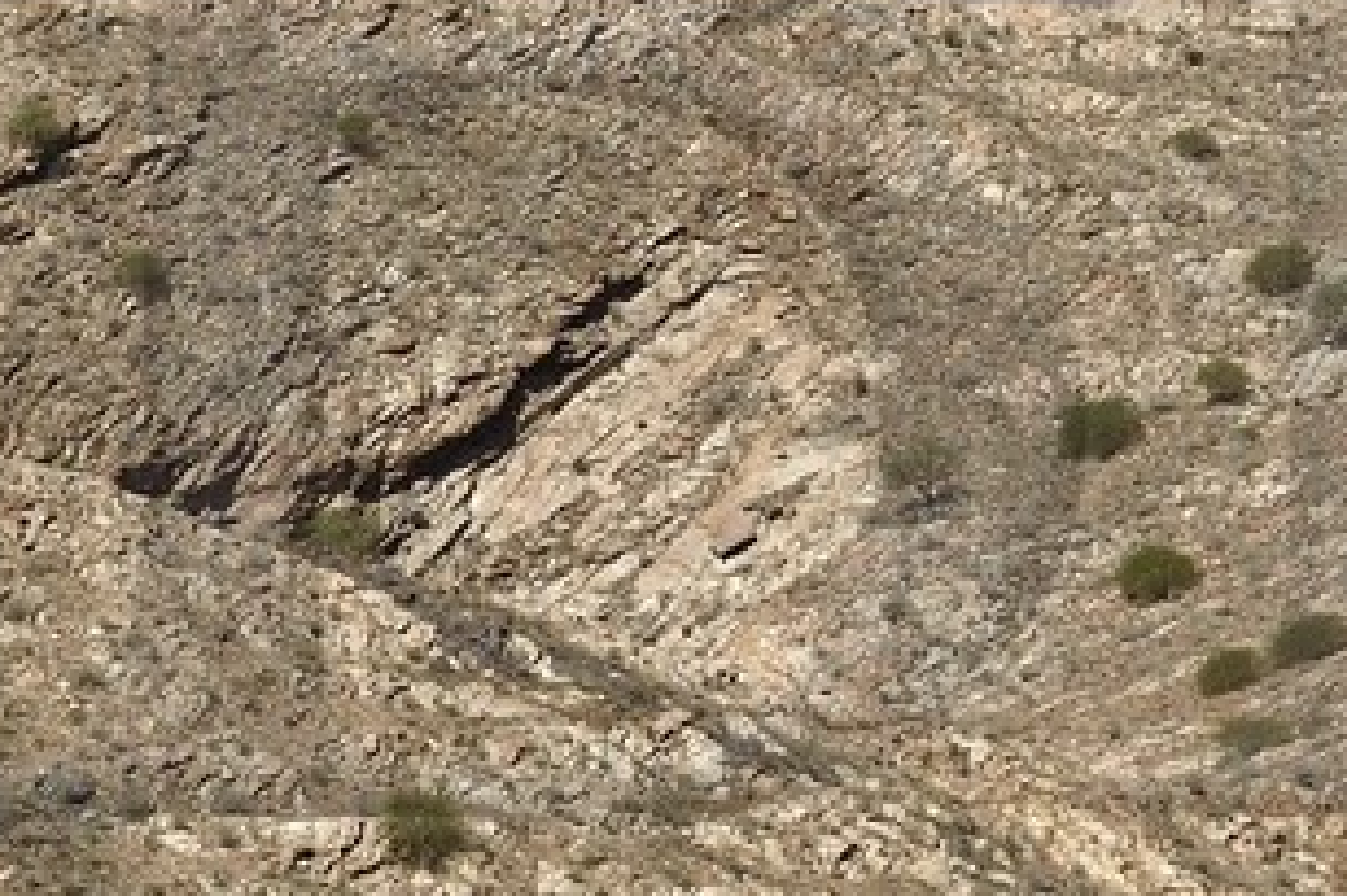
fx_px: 9311
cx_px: 1176
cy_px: 105
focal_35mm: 249
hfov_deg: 8.3
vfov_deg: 5.5
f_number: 6.3
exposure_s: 1/3200
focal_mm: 48
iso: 400
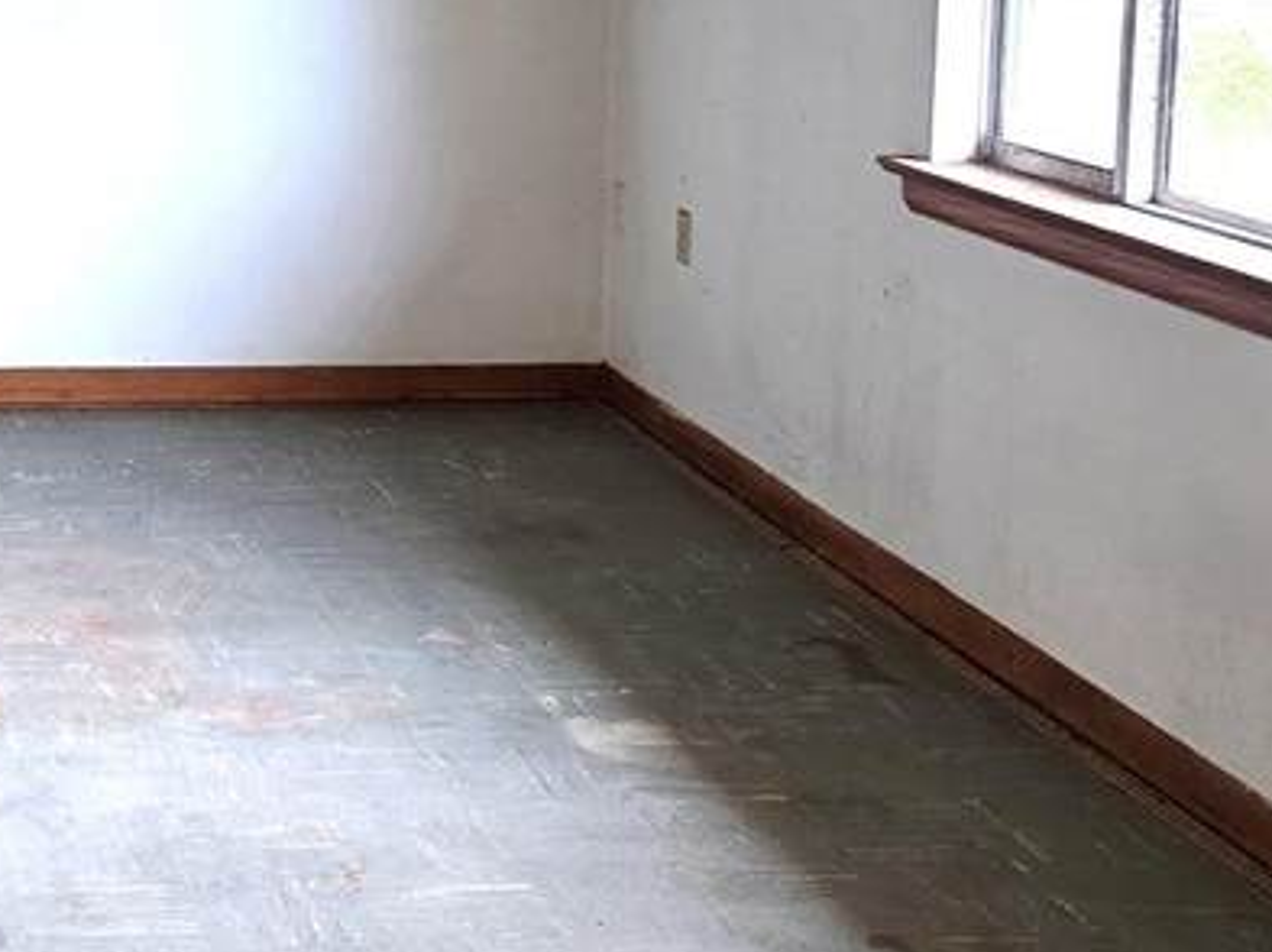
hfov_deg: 24.0
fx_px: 2753
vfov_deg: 19.3
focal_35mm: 75
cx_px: -204
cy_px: 97
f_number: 1.7
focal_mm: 6.3
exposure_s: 1/120
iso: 160
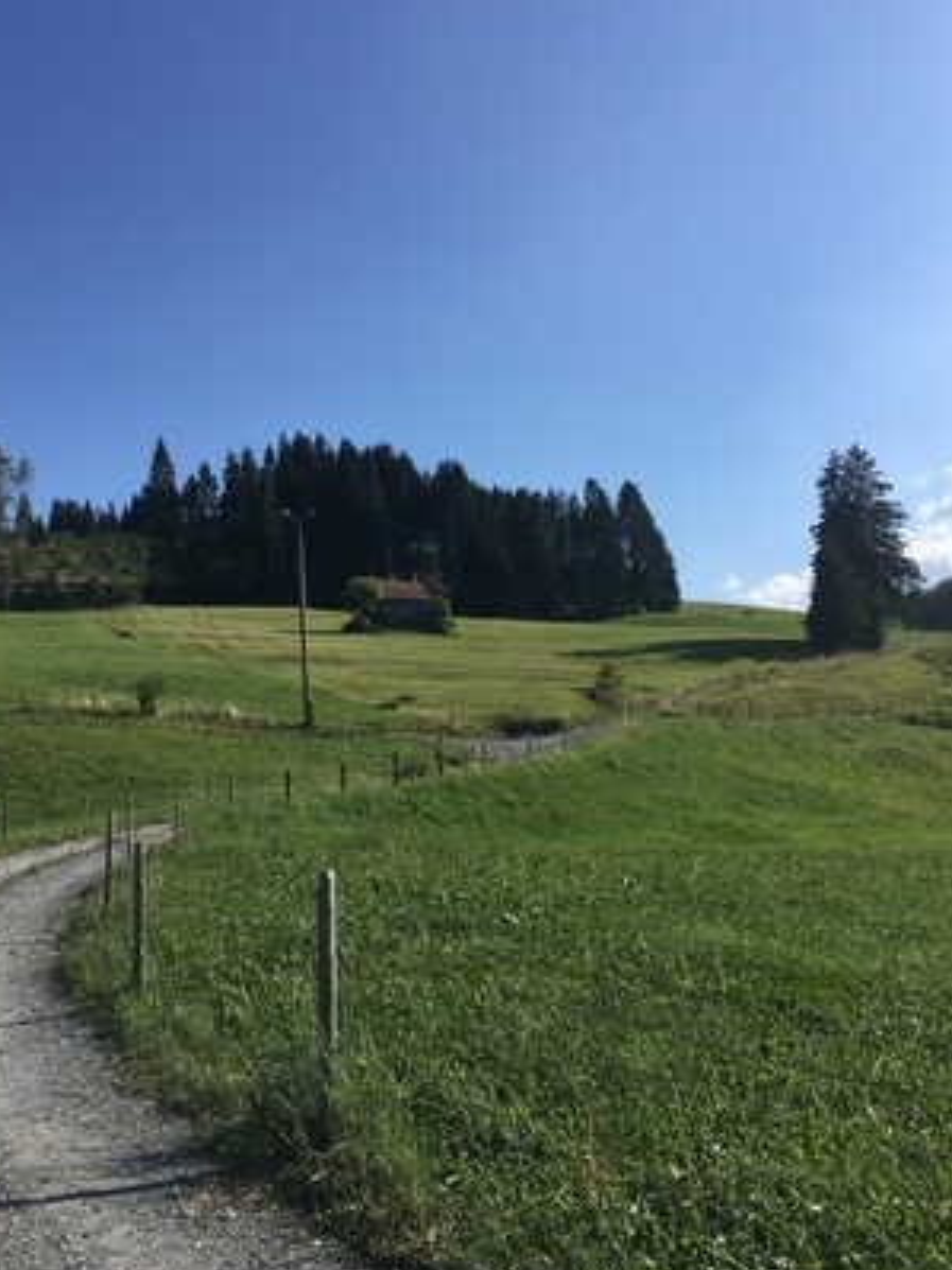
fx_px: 1174
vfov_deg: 56.8
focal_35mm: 32
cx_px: 484
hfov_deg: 44.1
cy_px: 637
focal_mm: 4.15
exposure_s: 1/1789
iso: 25
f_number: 2.2
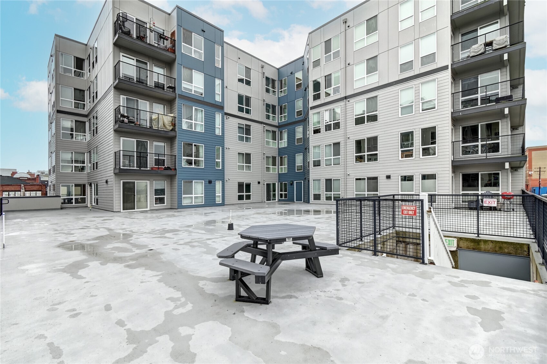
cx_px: 274
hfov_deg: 100.4
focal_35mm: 15
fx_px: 228
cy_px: 182
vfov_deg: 77.3
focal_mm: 10
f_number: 11
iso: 200
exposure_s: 1/6
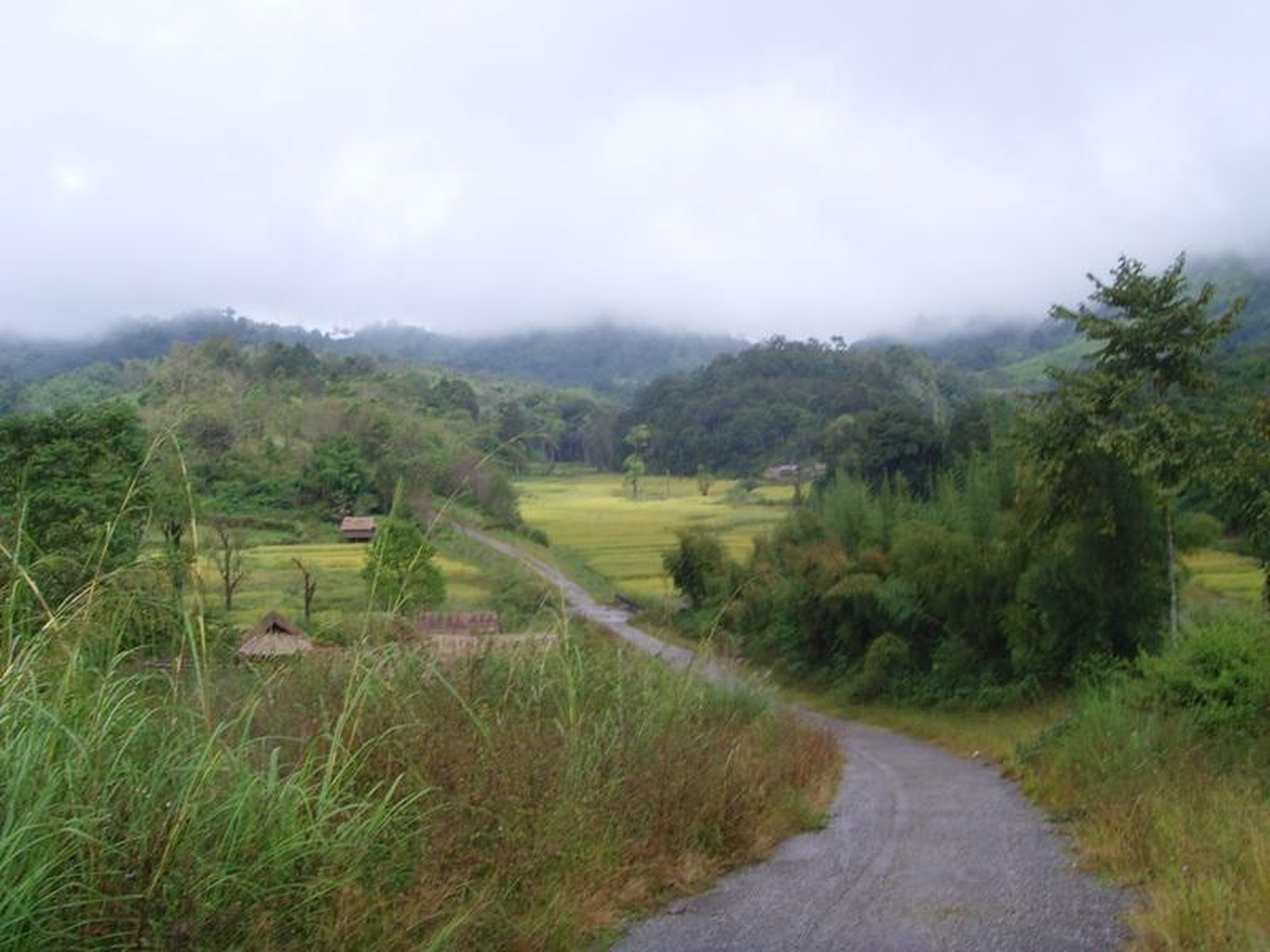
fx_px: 1431
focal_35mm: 39
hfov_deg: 47.9
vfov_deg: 36.8
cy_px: 476
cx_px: 635
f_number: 6.3
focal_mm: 6.6
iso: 80
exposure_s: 1/250
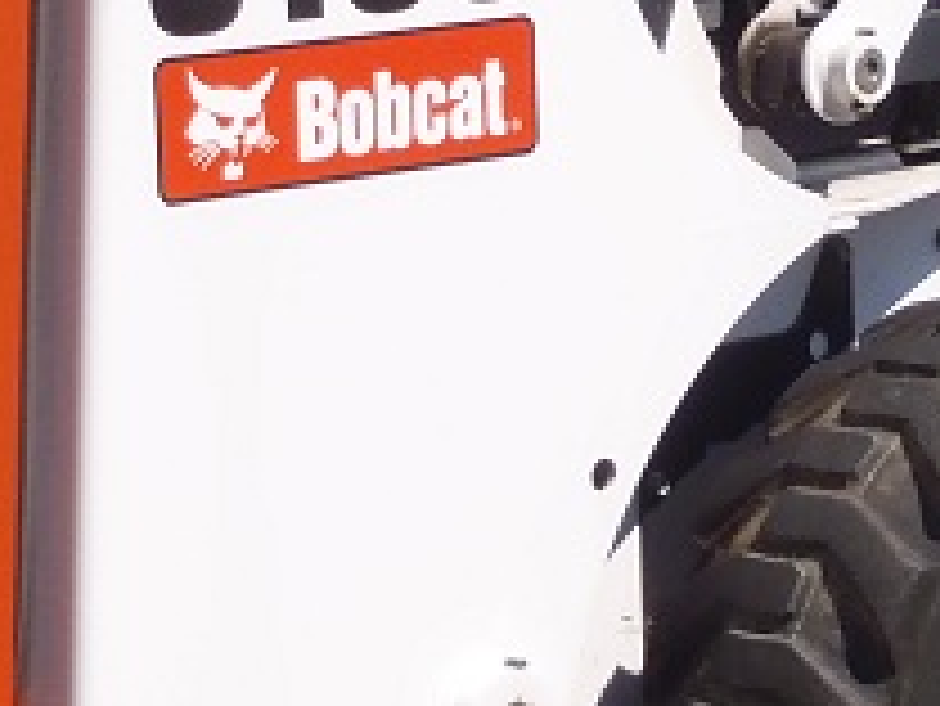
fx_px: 4945
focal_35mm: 182
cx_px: 877
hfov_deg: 10.8
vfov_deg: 8.1
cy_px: -13
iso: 100
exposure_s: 1/80
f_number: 13
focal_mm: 6.83
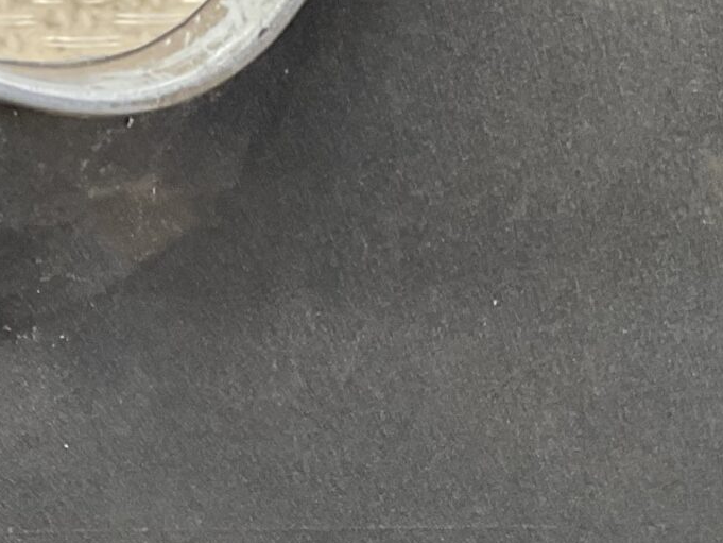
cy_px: 846
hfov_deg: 18.0
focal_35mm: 109
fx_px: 2277
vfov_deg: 12.8
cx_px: 368
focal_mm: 3
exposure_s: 1/100
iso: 50
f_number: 1.8
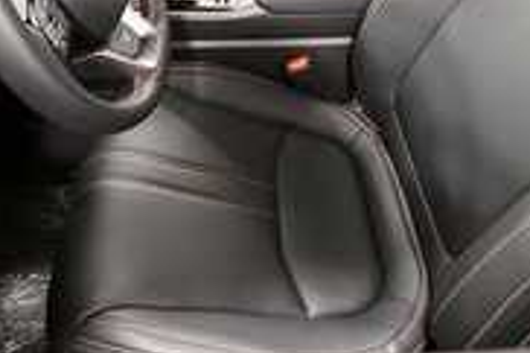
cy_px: -13
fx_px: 485
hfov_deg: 57.2
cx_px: 250
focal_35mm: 33
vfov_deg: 35.4
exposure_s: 1/60
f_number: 4
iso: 3600
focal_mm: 10
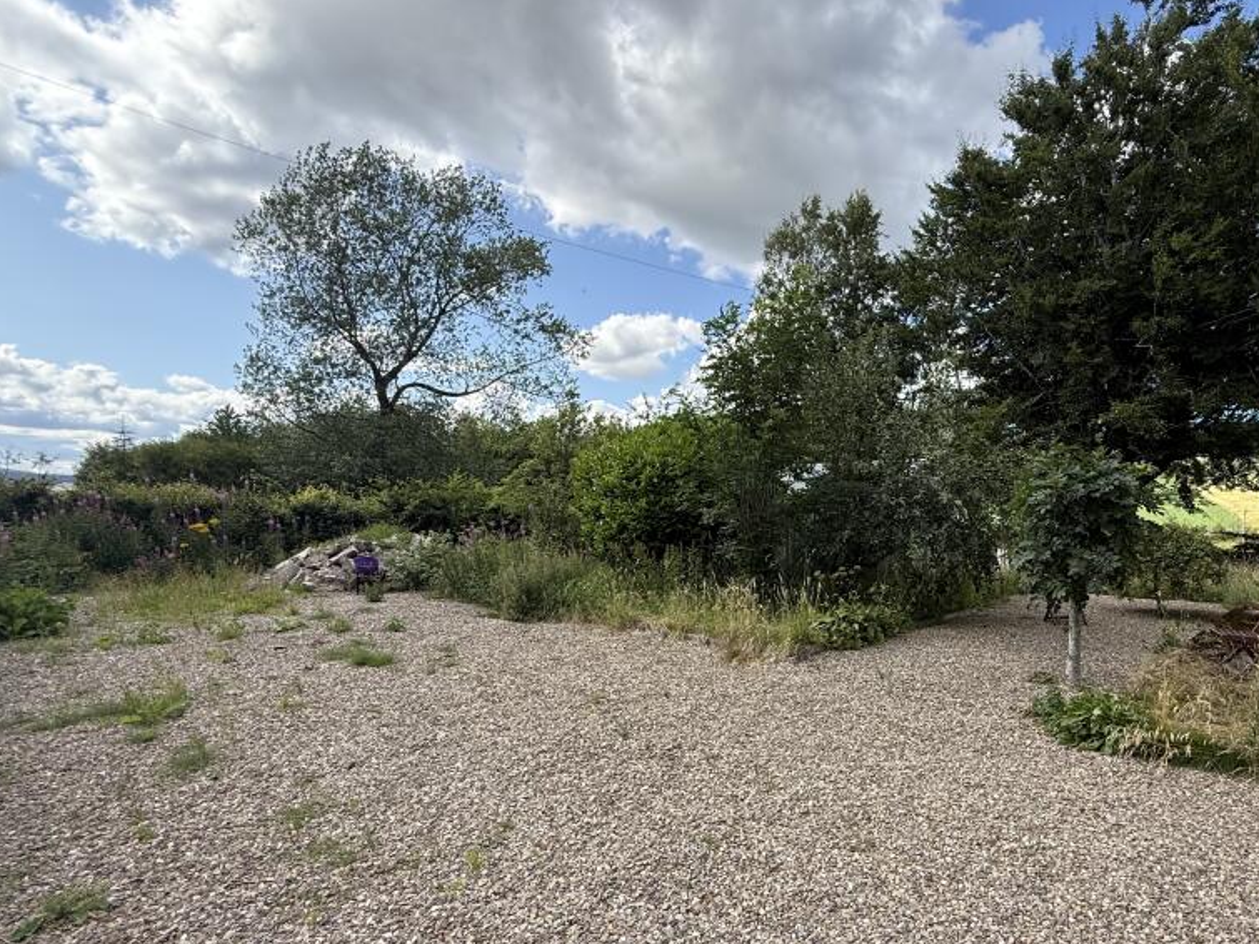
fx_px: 691
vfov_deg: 68.1
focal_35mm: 19
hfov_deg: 82.9
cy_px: 557
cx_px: 794
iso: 64
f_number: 2.2
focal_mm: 2.22
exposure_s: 1/734
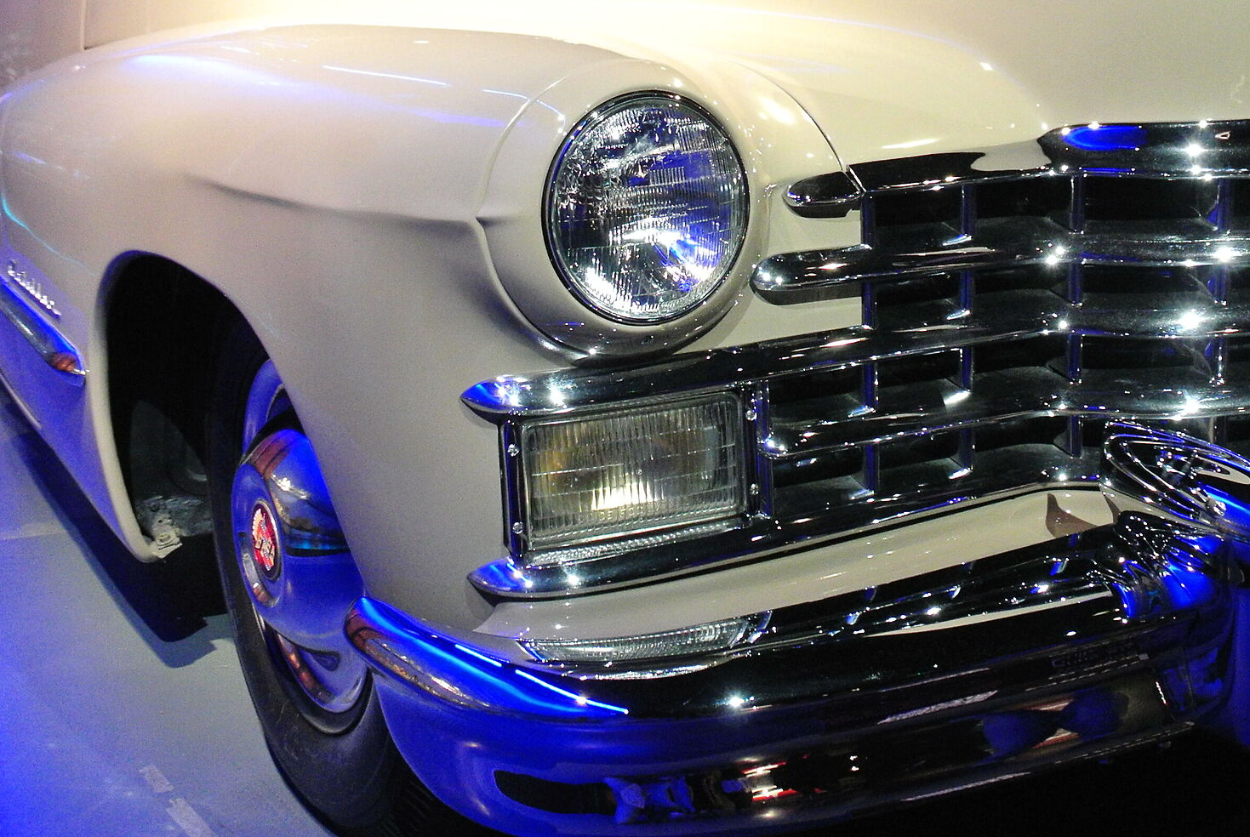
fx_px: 1704
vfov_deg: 27.3
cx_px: 783
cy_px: 236
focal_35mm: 49
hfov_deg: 40.0
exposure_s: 1/30
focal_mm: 11.4
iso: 1600
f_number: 3.8
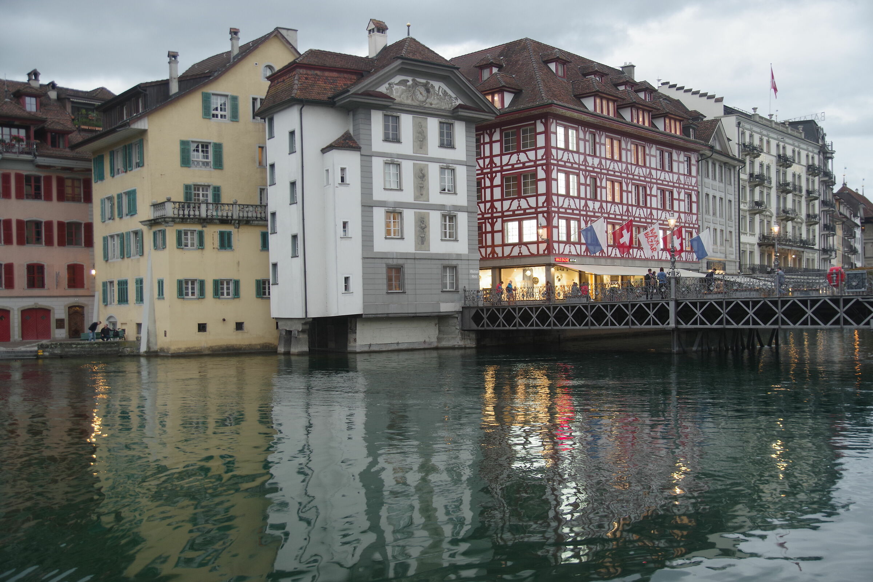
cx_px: 436
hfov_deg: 53.1
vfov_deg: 36.9
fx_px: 873
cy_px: 291
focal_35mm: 36
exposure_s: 1/25
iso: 400
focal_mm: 23.75
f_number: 2.8
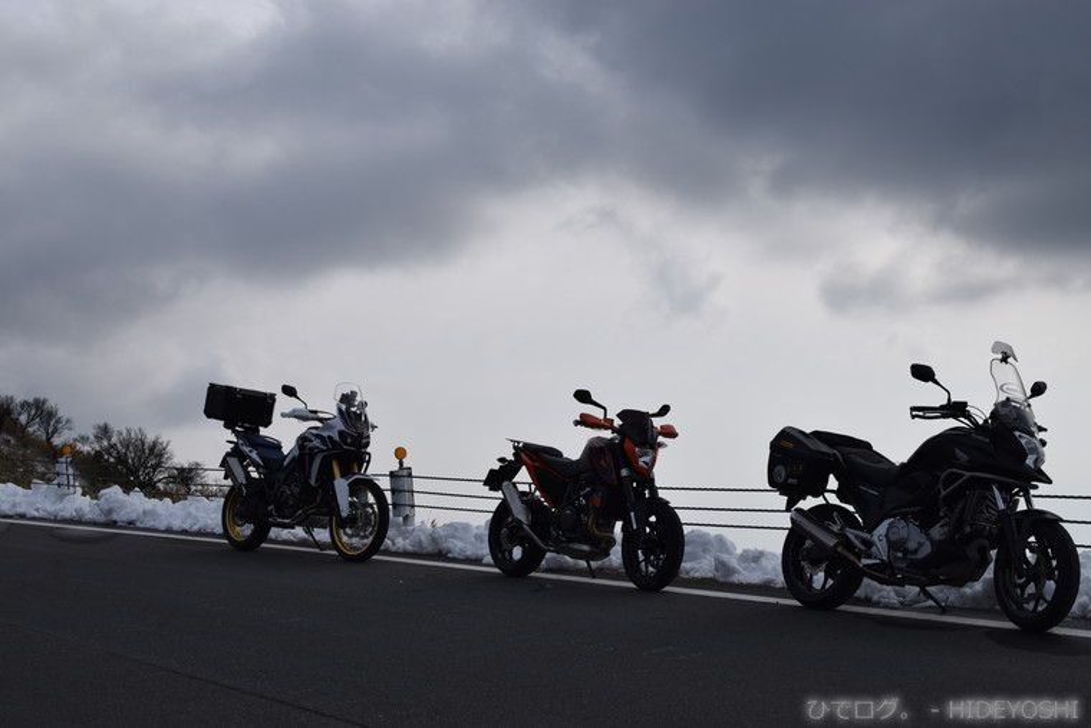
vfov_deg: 25.8
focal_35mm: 52
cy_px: 364
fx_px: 1591
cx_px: 546
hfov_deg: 37.8
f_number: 8
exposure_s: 1/500
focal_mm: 35
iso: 100
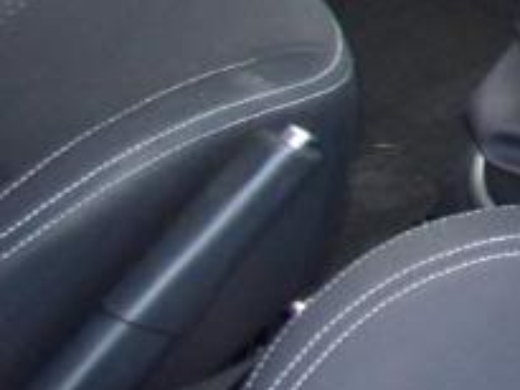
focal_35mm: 180
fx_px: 2706
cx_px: 1218
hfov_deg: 9.8
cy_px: -325
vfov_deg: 8.0
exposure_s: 1/40
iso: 200
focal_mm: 7.5
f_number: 2.8
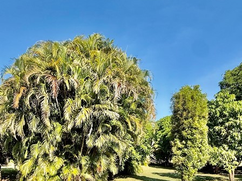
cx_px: 104
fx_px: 224
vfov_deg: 41.7
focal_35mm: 32
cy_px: 152
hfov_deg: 56.6
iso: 50
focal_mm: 2.22
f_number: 2.2
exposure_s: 1/1050
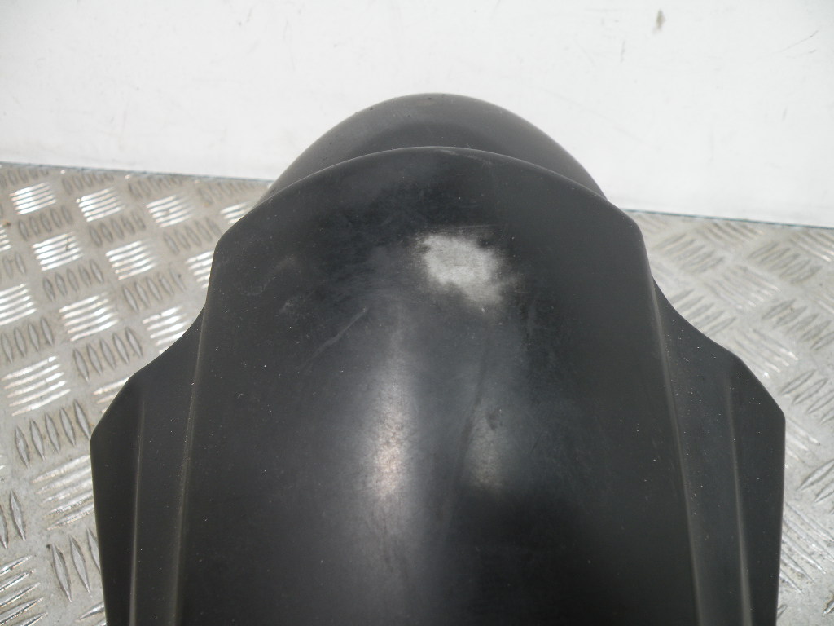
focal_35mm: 27
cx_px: 417
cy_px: 313
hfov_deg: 65.3
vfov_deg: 51.4
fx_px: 651
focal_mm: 4.7
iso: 75
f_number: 2.8
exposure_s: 1/59.8
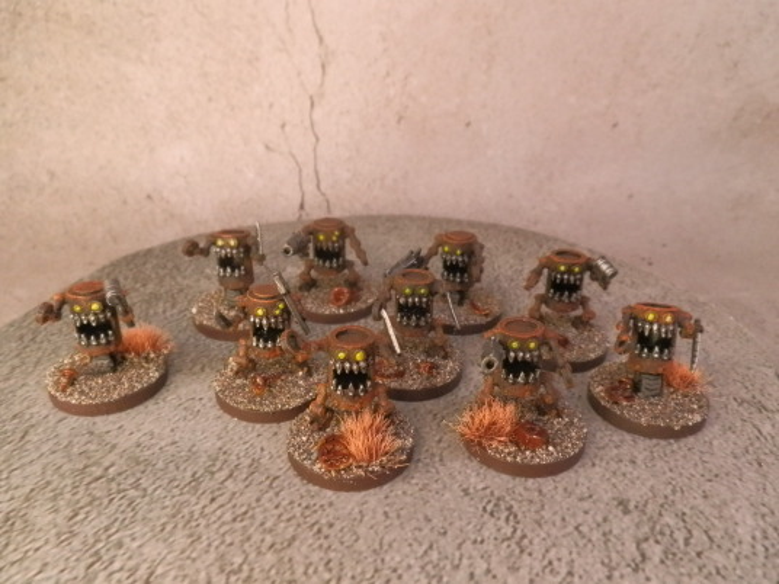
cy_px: 292
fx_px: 630
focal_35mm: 28
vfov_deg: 49.7
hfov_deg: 63.4
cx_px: 390
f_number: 3.1
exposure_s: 1/125
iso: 400
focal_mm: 5
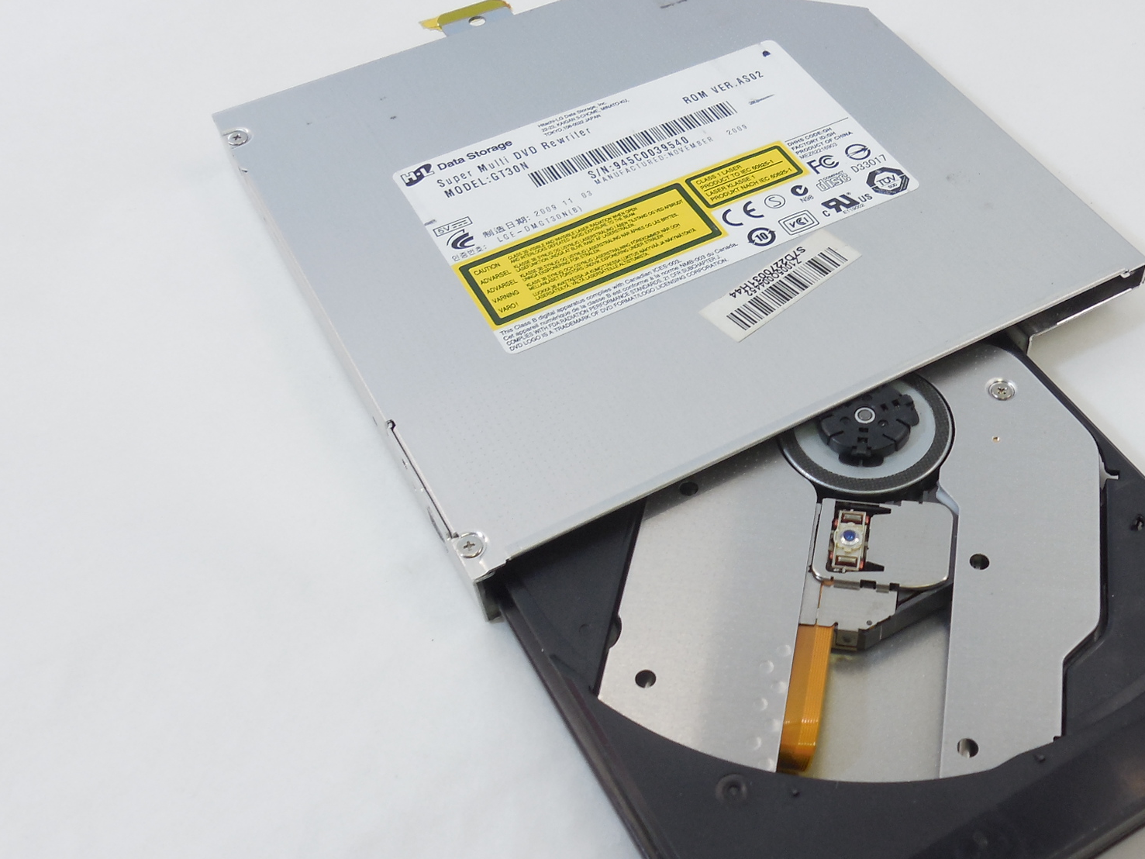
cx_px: 802
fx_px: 1323
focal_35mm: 40
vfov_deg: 35.9
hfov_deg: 45.8
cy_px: 509
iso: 125
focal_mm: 4.6
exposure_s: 1/40
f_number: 3.5
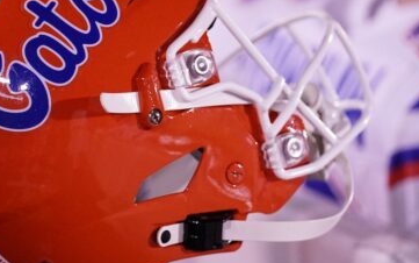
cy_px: 115
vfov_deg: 3.0
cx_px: 101
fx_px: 5038
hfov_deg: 4.8
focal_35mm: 441
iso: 6400
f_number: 2.8
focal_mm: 171
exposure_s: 1/2000
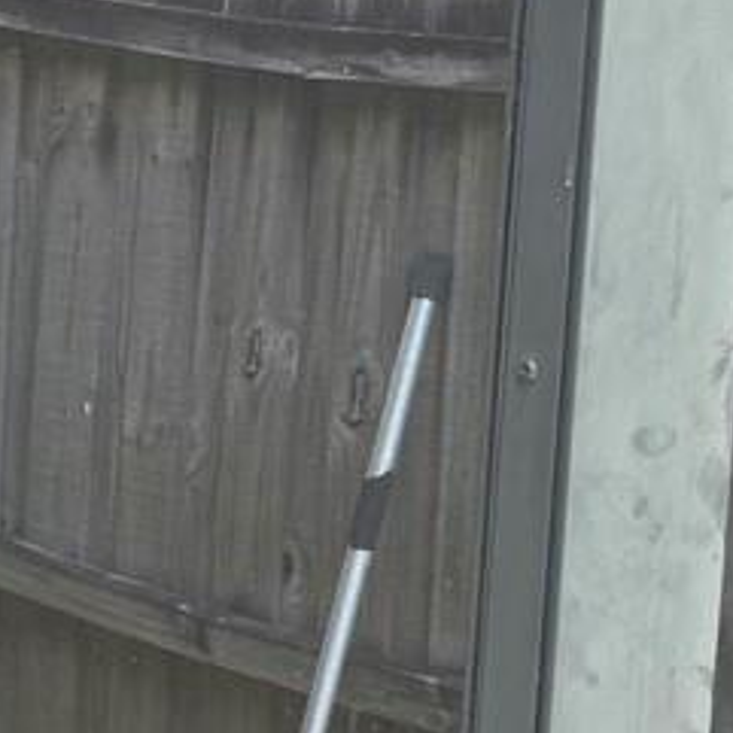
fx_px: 3378
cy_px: 374
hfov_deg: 10.5
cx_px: -1055
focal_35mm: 141
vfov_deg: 12.4
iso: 64
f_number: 1.78
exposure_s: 1/166
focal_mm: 6.76
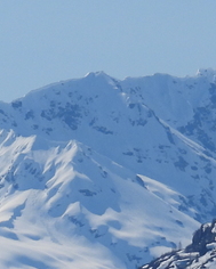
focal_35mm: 1057
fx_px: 8441
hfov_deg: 1.5
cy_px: 399
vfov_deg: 1.8
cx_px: -448
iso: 100
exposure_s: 1/2000
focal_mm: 35.7
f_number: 5
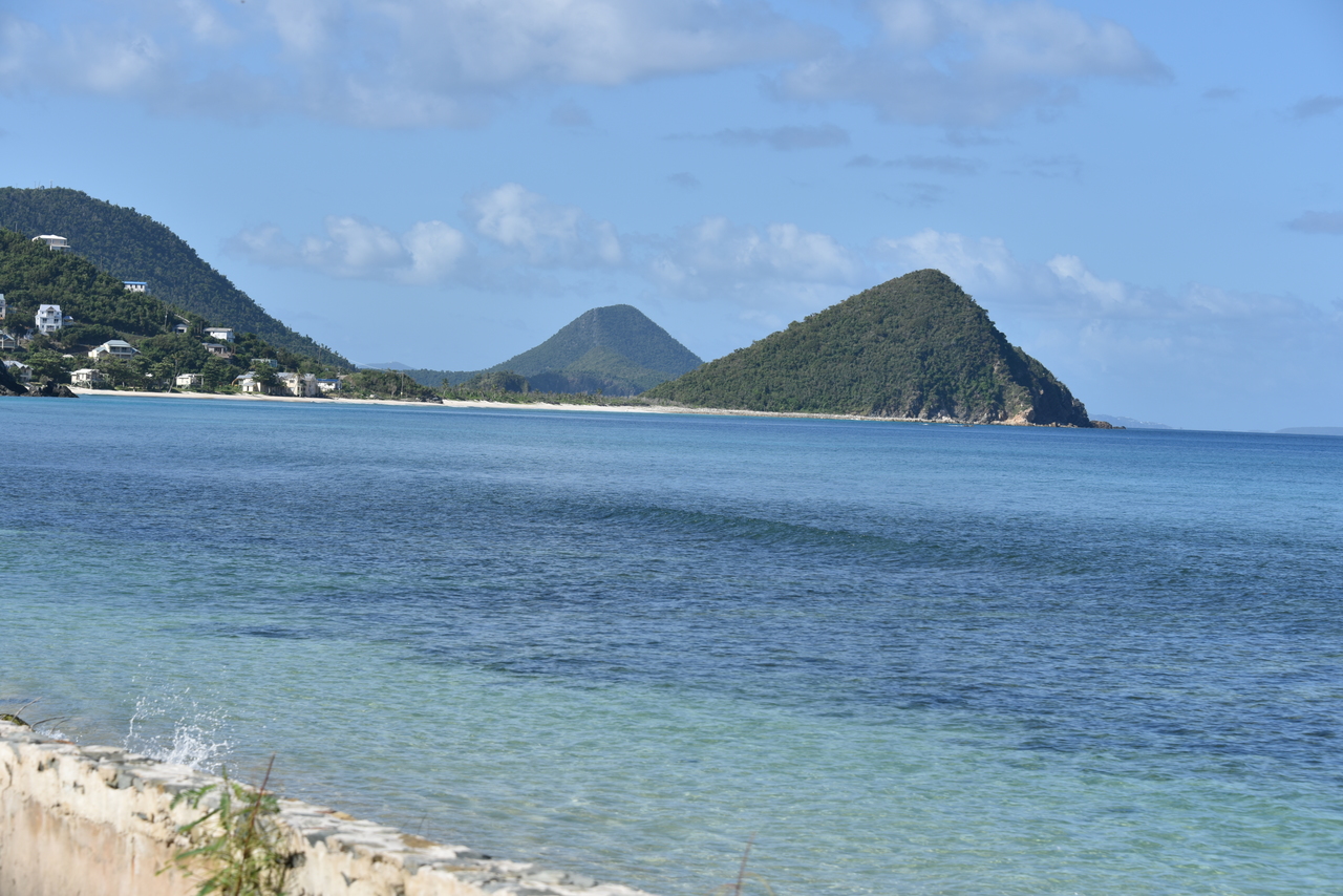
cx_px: 672
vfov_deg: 15.2
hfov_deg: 22.6
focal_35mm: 90
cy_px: 448
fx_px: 3358
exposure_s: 1/320
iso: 100
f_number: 9
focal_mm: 90
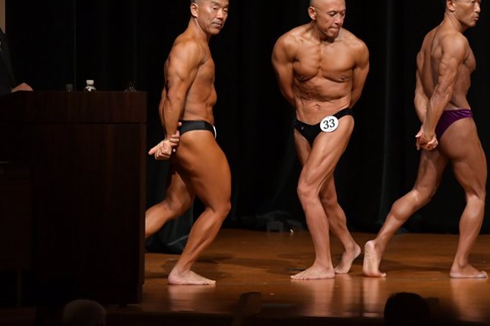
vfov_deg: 4.1
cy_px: 134
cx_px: 319
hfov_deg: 6.1
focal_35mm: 337
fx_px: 4584
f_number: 5.6
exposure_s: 1/400
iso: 5000
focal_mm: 170
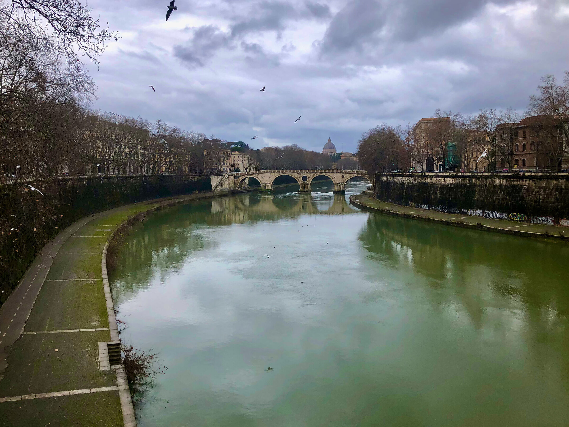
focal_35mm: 28
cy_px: 214
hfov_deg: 63.4
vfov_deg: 49.7
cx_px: 284
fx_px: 460
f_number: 1.8
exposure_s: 1/873
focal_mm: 3.99
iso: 20
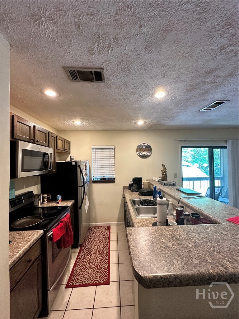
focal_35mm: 14
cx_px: 120
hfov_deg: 85.7
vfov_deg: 102.1
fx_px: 129
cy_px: 160
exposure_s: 1/60
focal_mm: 2.22
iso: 250
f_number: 2.2
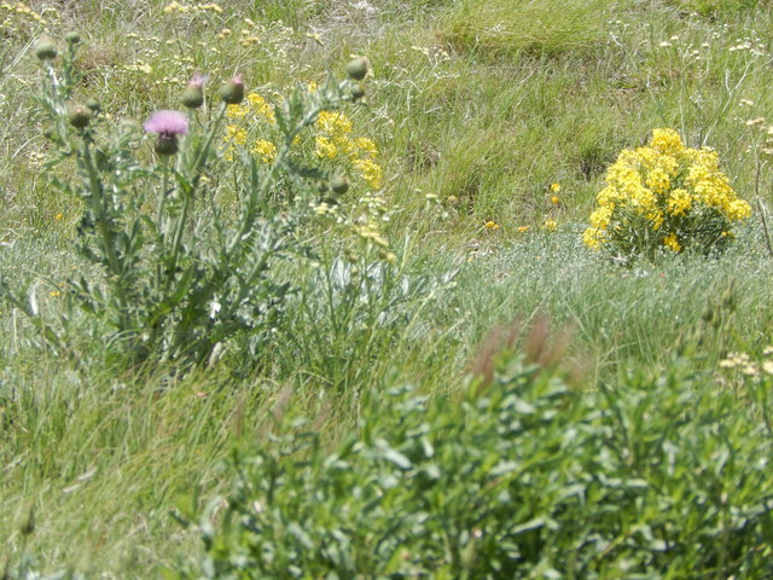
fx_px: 7816
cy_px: 290
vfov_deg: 4.2
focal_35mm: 350
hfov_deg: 5.7
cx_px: 386
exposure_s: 1/400
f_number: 5.7
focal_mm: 62.2
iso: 125
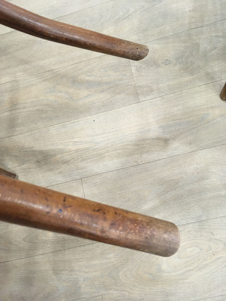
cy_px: 150
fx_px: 252
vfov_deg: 61.7
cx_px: 113
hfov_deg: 48.2
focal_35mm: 29
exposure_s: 1/25
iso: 200
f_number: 2.2
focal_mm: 4.15
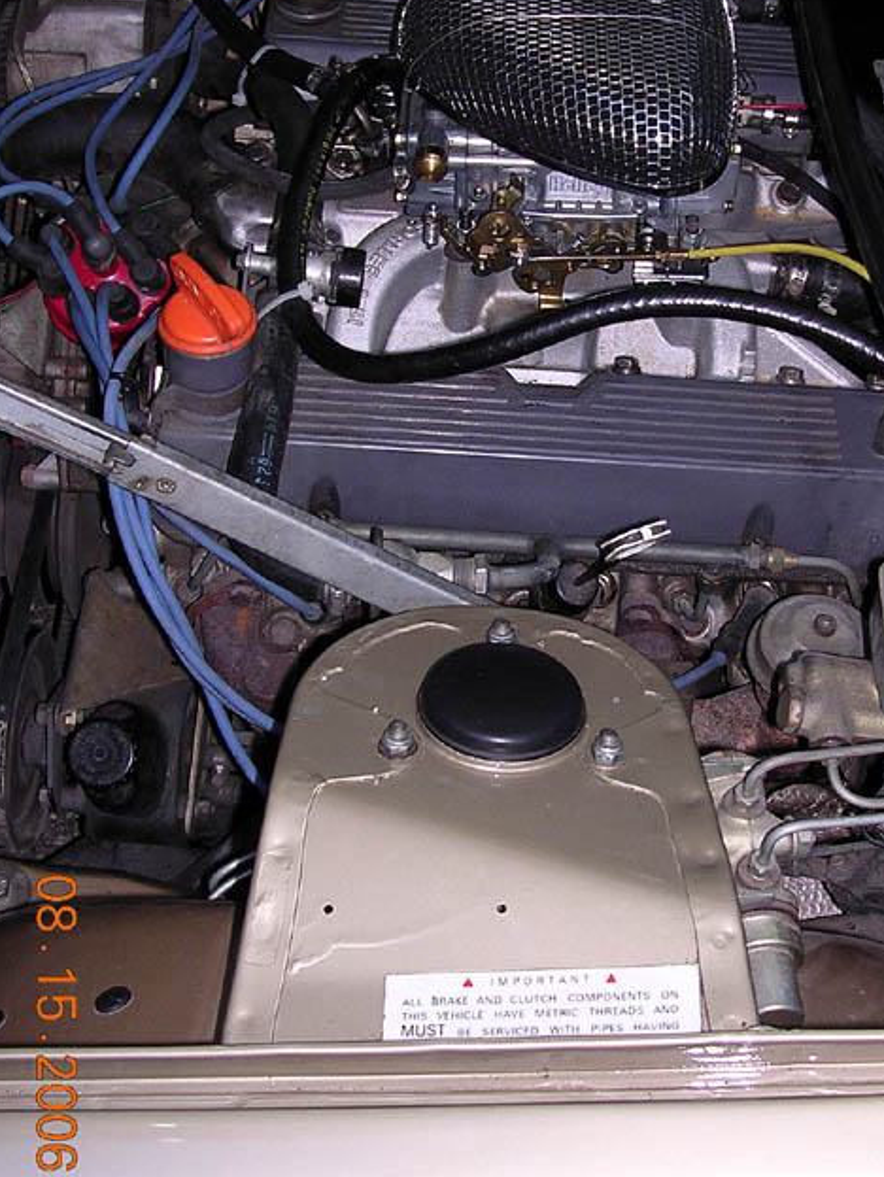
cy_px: 445
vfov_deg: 36.6
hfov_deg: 28.0
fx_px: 1769
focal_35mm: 52
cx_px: 535
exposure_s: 1/60.1
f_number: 2.8
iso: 100
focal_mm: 5.8
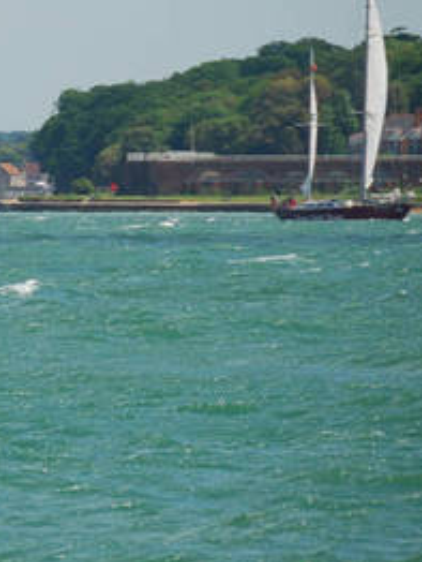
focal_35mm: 771
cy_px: 204
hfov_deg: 1.9
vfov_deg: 2.6
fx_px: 12512
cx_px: -218
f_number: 5.6
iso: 100
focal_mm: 200
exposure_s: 1/500
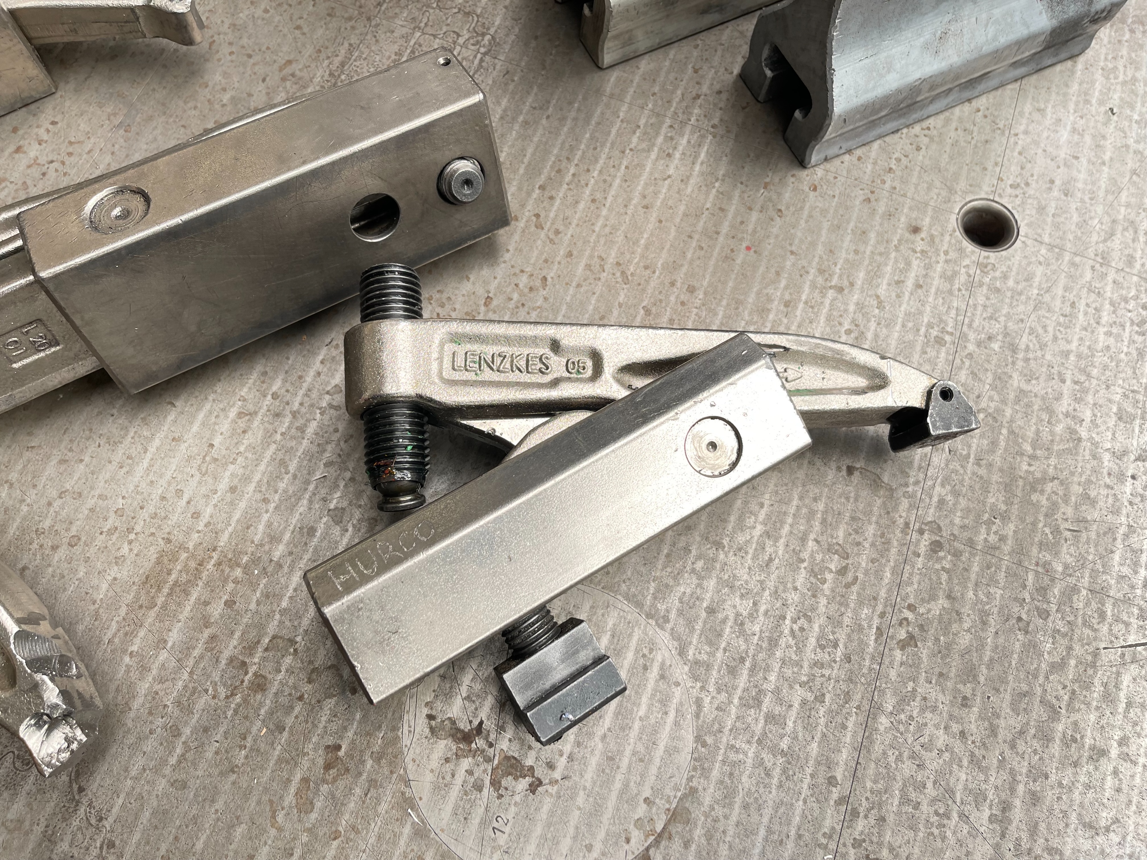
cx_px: 574
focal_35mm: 26
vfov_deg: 53.1
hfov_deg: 67.3
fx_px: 862
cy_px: 430
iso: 40
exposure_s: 1/121
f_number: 1.6
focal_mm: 5.1
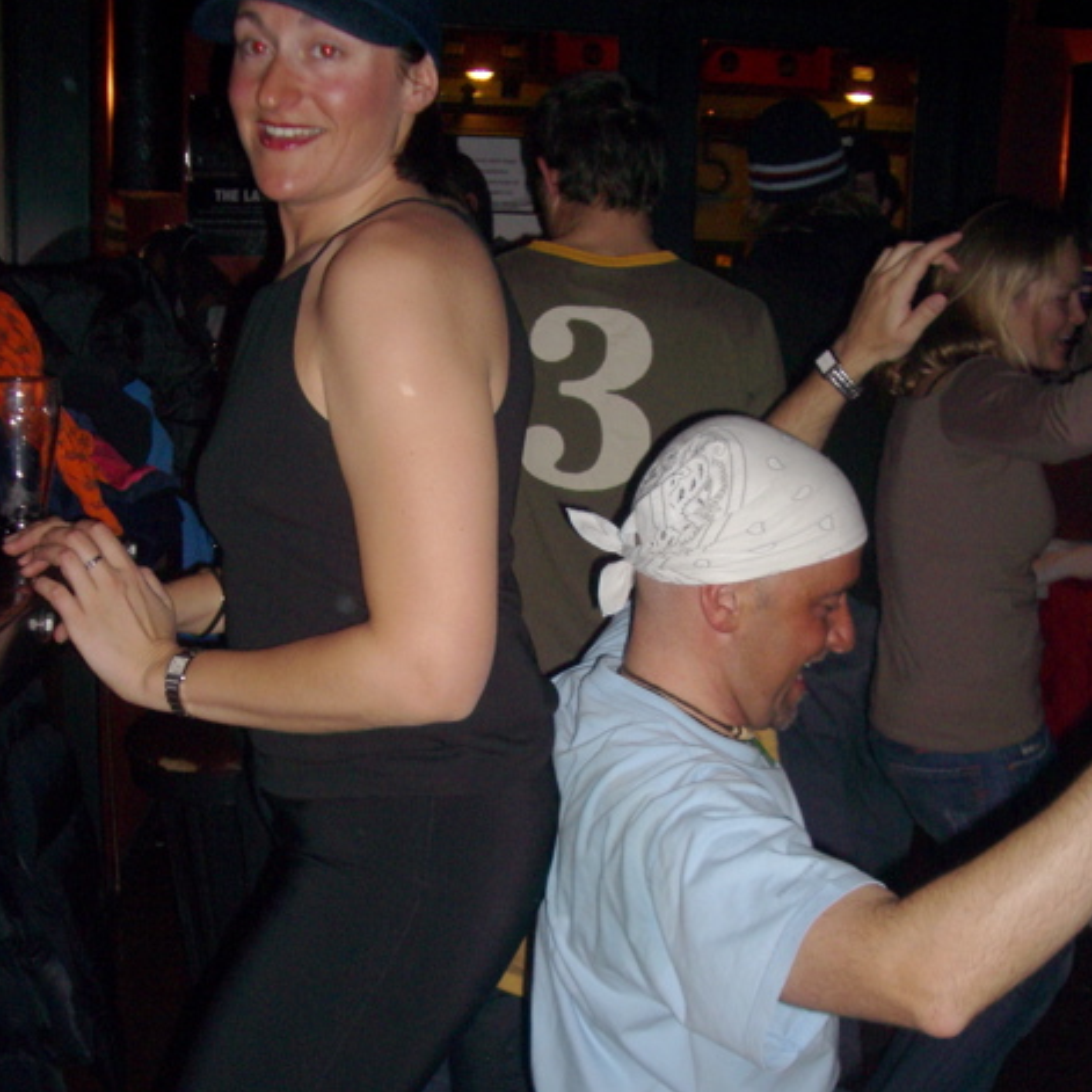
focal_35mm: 42
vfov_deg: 39.8
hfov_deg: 40.0
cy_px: 670
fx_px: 1499
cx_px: 545
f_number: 2.6
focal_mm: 5.8
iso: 100
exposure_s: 1/60
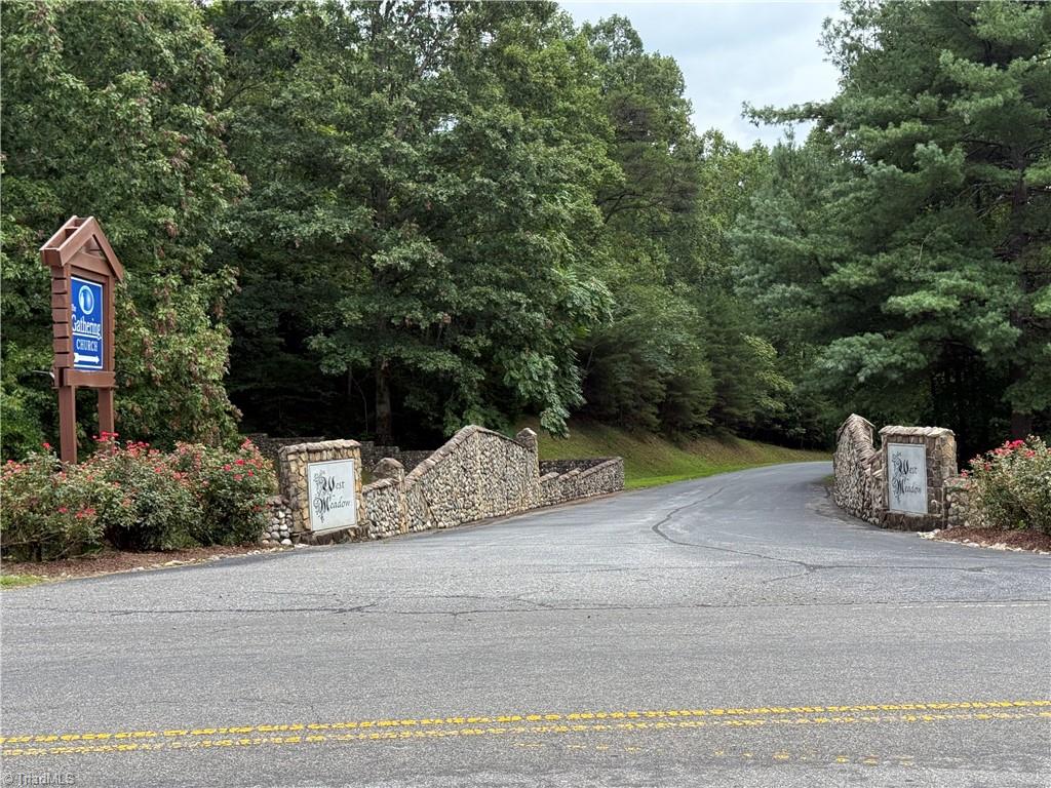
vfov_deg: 30.3
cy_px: 394
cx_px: 526
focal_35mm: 48
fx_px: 1457
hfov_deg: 39.7
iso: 100
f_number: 1.78
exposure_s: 1/2865
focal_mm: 6.76
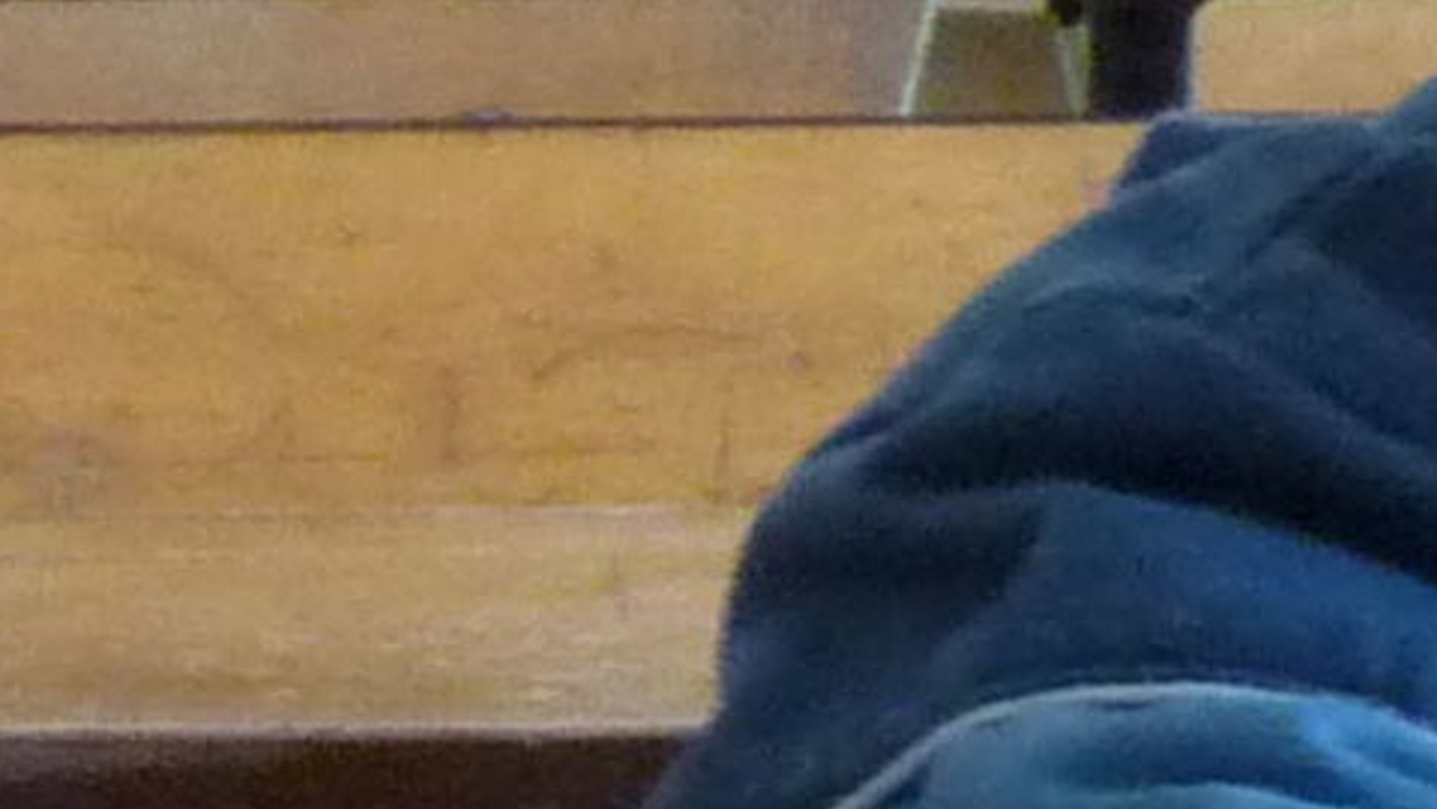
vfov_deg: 5.0
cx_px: -3194
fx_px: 9145
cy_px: 1579
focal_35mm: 240
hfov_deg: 7.6
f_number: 2.8
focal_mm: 5.2
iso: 400
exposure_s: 1/30
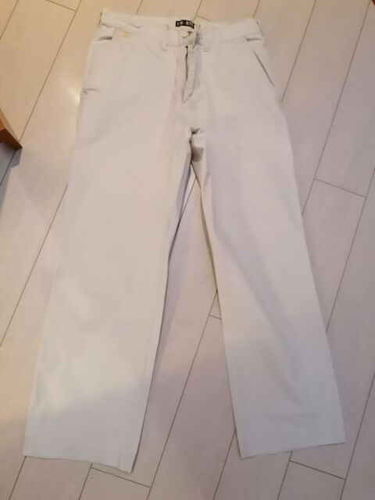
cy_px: 250
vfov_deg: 65.3
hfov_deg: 51.4
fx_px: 390
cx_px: 188
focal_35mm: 27
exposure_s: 1/20
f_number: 1.8
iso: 500
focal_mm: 4.75
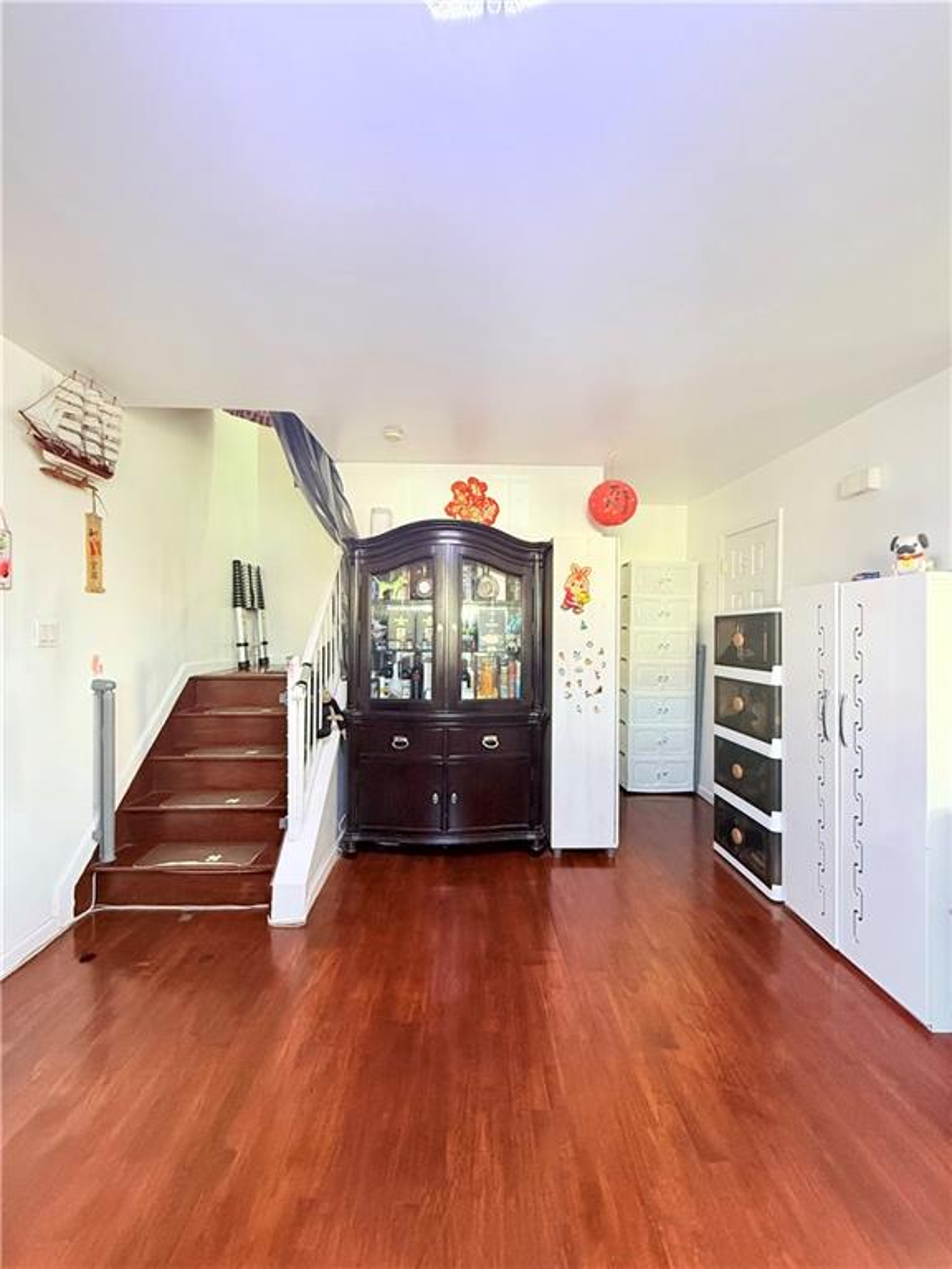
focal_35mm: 14
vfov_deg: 102.1
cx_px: 476
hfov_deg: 85.7
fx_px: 513
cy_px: 634
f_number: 2.2
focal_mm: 2.22
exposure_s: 1/60
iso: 400
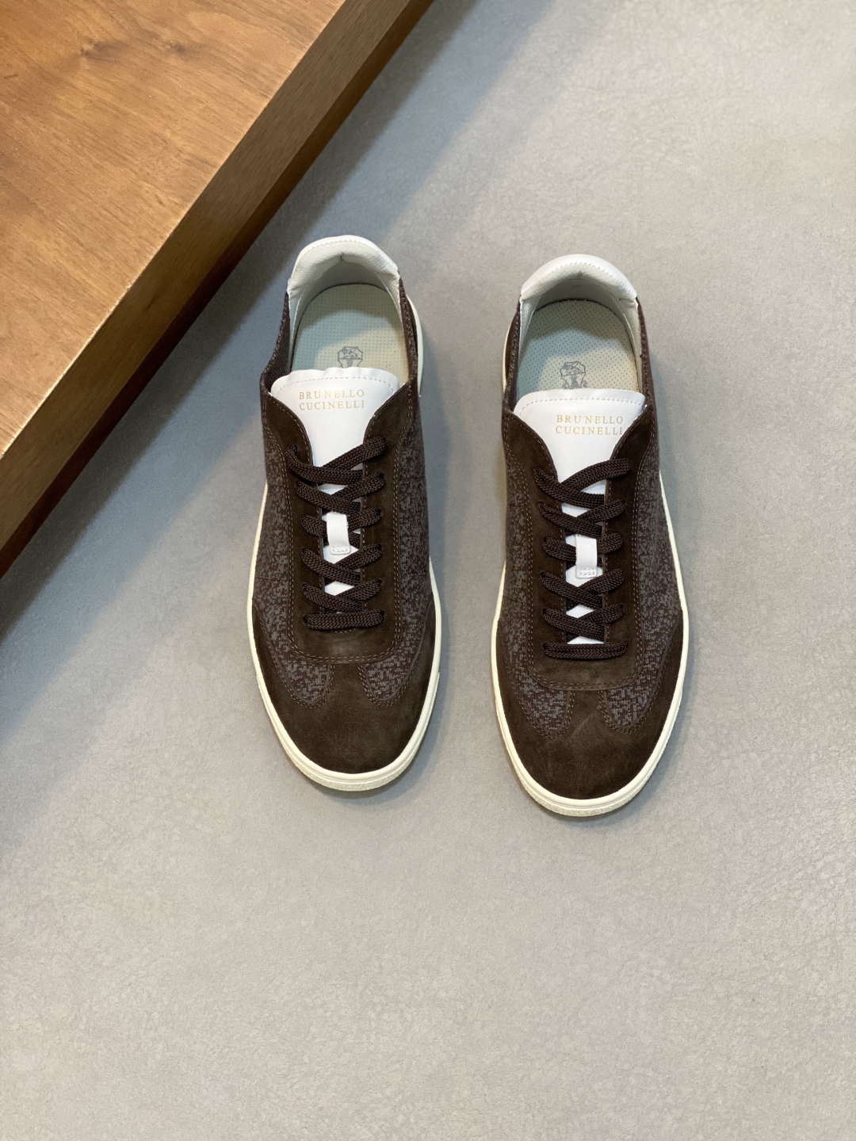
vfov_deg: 36.8
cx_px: 428
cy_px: 570
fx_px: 1715
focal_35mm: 52
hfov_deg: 28.0
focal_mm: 6
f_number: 2
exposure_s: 1/100
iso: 160
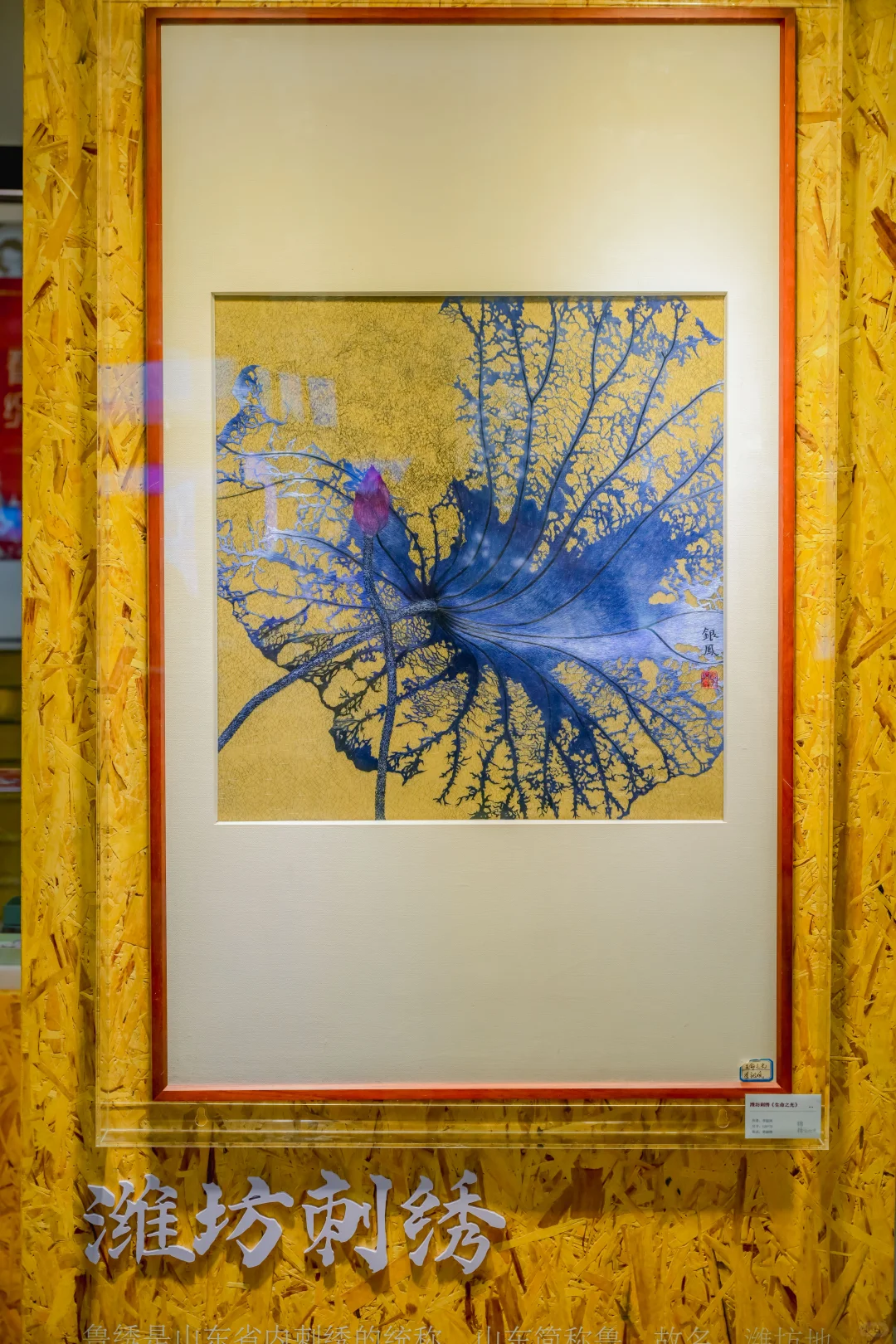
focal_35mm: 68
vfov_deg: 29.7
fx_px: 2538
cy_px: 672
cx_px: 448
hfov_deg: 20.0
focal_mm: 68
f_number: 7.1
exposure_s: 1/160
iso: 1000
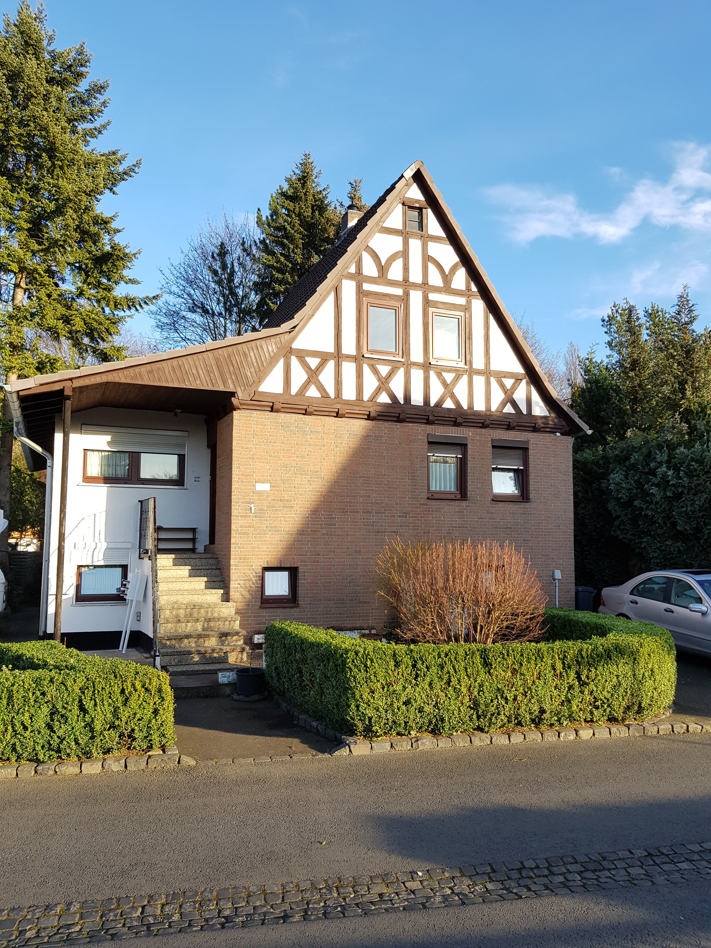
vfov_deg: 67.3
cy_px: 474
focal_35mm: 26
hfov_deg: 53.1
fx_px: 712
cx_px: 356
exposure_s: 1/487
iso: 40
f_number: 1.7
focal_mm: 4.2
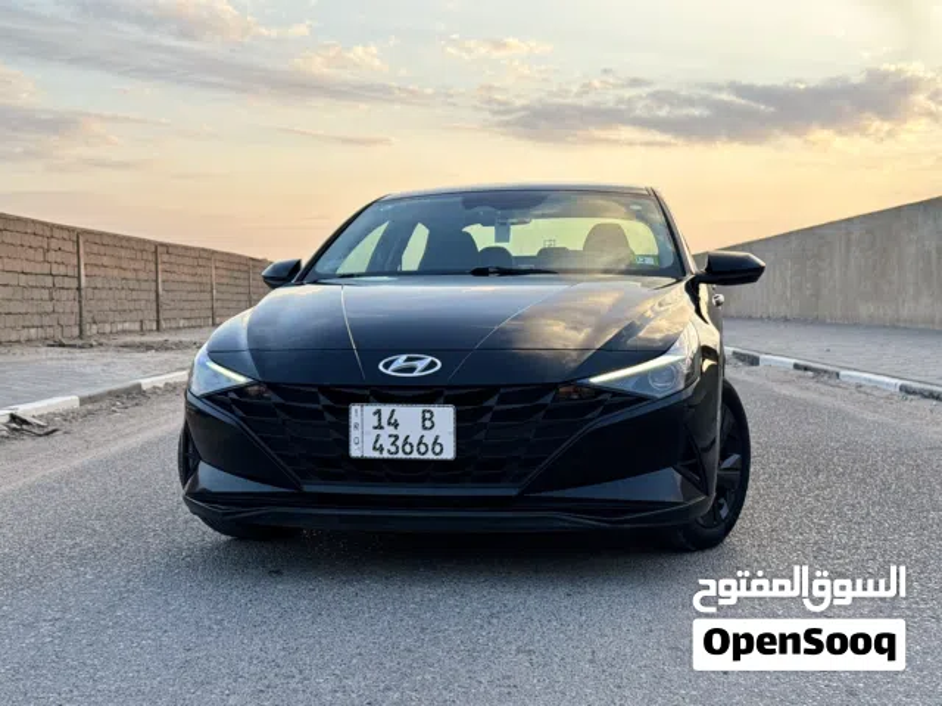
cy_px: 353
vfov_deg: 30.3
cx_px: 471
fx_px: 1306
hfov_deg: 39.7
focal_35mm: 48
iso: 64
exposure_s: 1/672
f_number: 1.78
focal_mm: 6.76
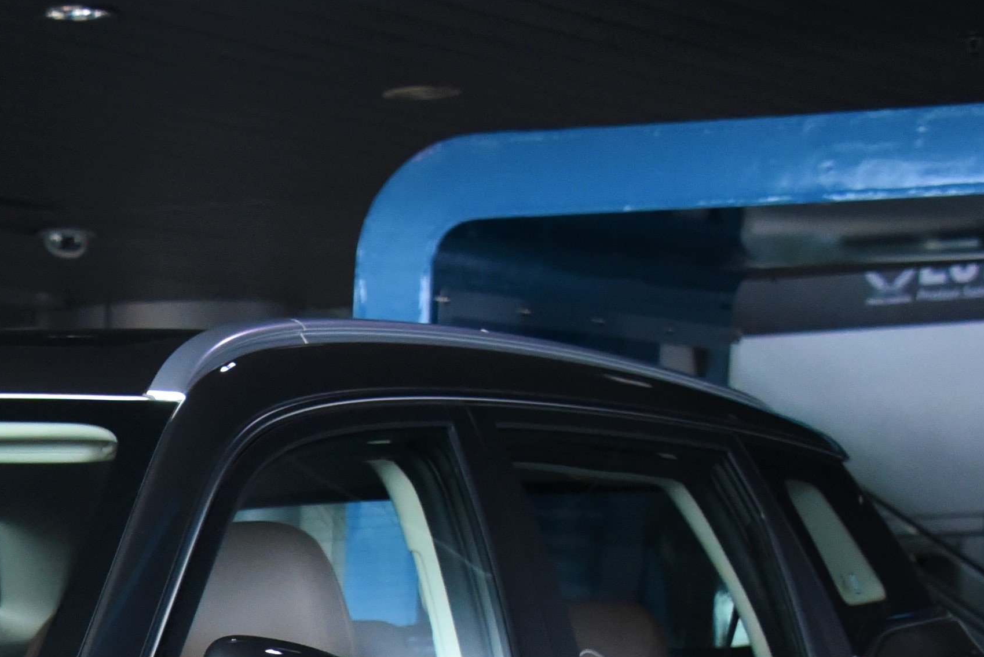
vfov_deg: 7.9
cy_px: 1114
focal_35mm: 170
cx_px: -420
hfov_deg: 11.6
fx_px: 4648
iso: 3200
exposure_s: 1/500
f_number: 5.6
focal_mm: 48
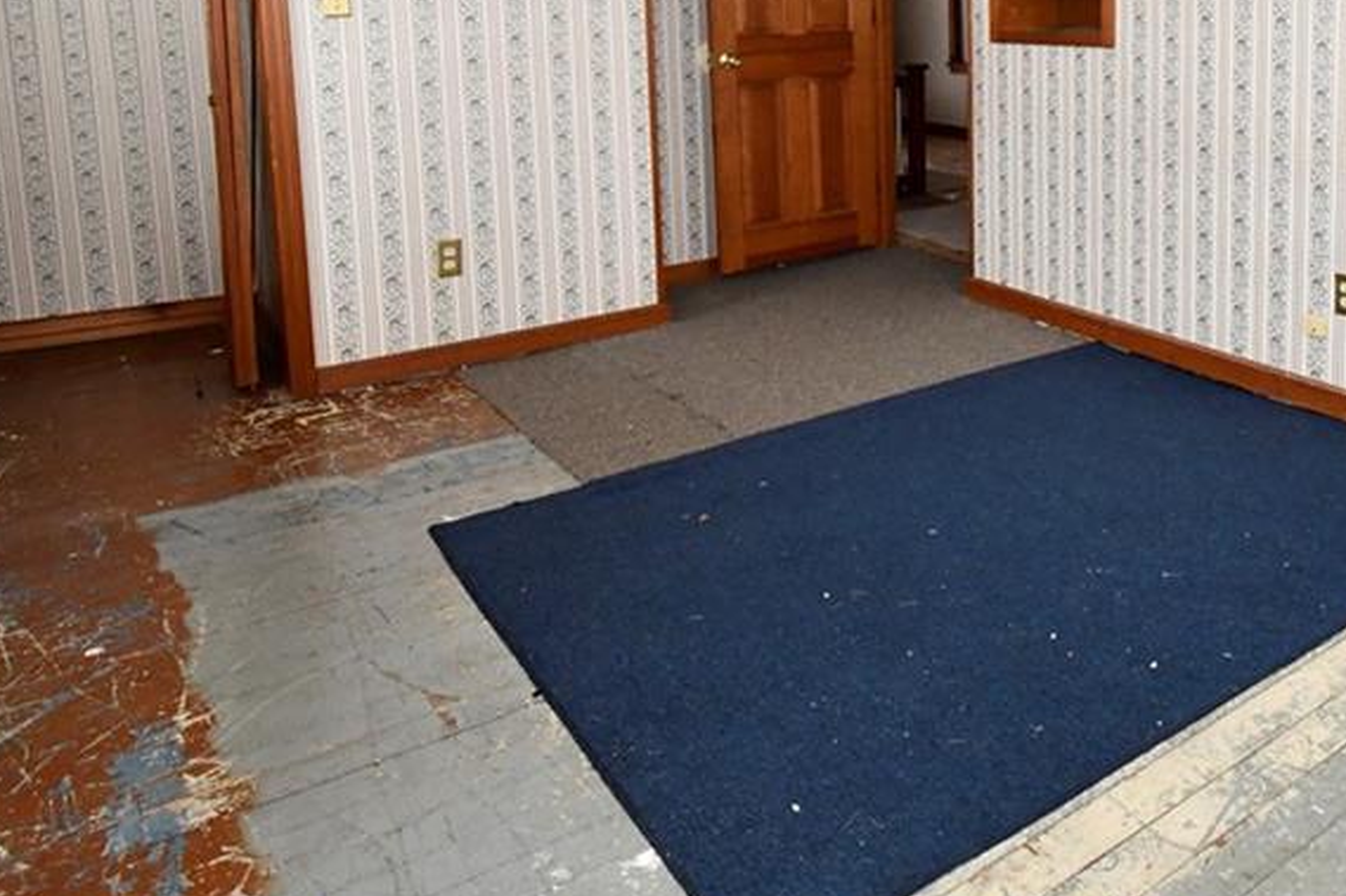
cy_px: 109
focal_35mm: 27
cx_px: 1027
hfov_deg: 63.1
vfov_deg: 44.1
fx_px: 1009
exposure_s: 1/100
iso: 4000
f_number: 8
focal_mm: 10
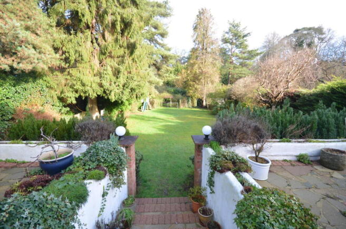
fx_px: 144
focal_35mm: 15
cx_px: 173
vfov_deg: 77.0
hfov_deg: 100.5
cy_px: 114
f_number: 6.3
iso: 500
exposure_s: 1/160
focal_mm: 10
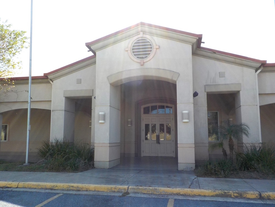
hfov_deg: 60.0
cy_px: 104
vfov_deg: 46.8
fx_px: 238
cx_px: 138
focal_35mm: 30
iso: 125
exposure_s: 1/800
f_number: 3.3
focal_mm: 4.1
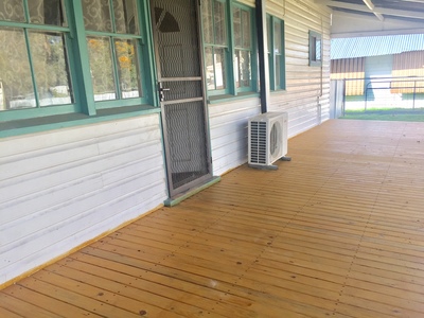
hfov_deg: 61.7
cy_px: 159
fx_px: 355
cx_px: 212
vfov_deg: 48.2
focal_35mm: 29
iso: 32
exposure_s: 1/213
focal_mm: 4.15
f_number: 2.2
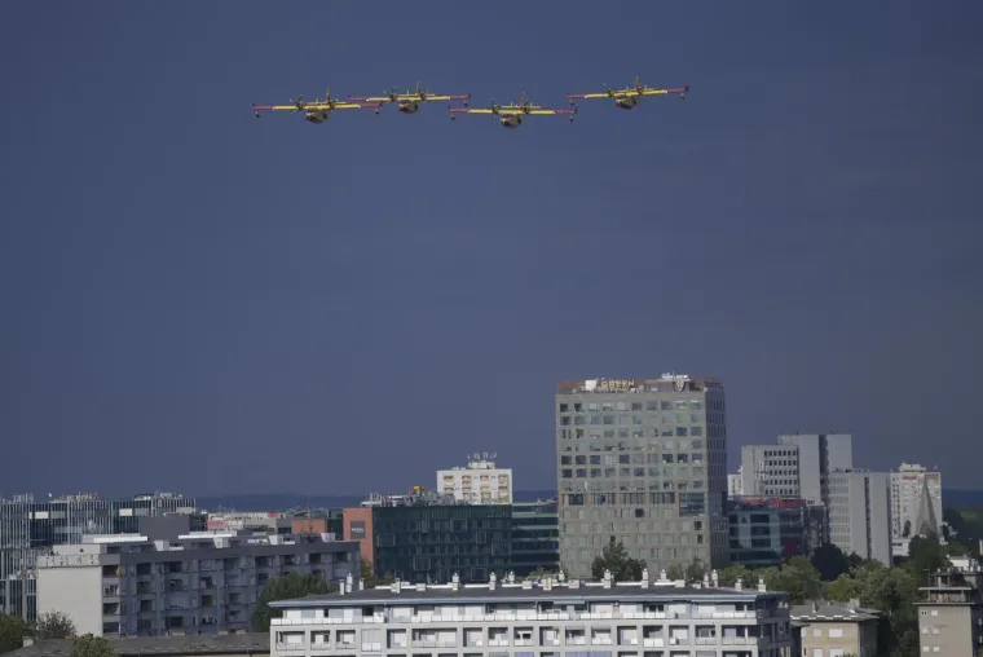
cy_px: 328
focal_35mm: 200
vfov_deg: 6.9
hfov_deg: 10.3
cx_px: 492
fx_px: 5465
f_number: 2.8
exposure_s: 1/5000
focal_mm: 200
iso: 80
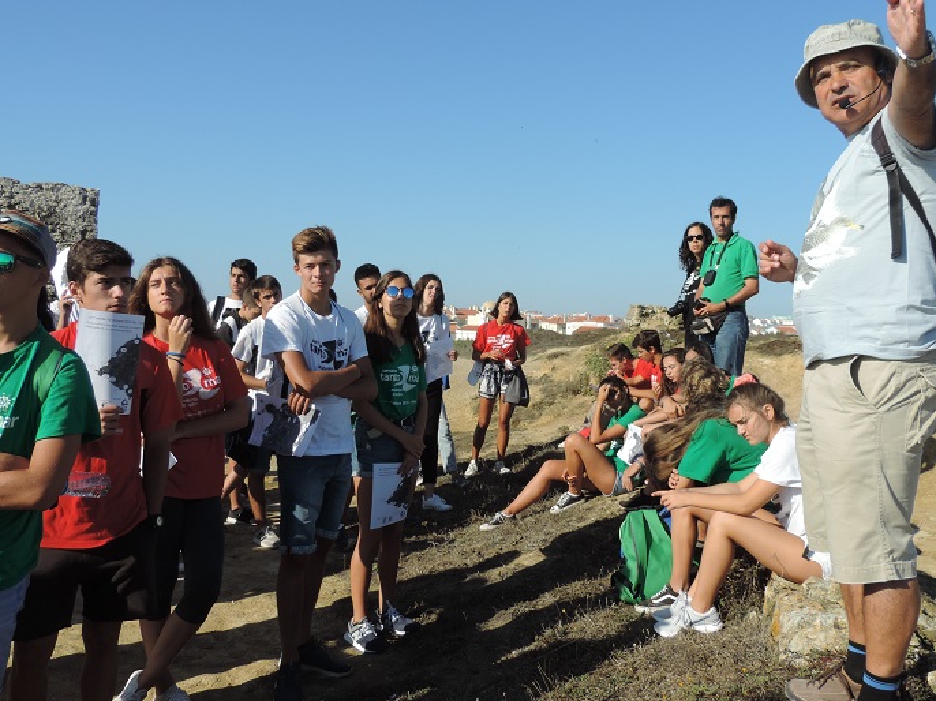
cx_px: 516
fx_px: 946
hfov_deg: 52.5
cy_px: 316
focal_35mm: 35
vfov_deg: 40.6
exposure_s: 1/1250
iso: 80
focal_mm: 5.3
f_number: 3.1
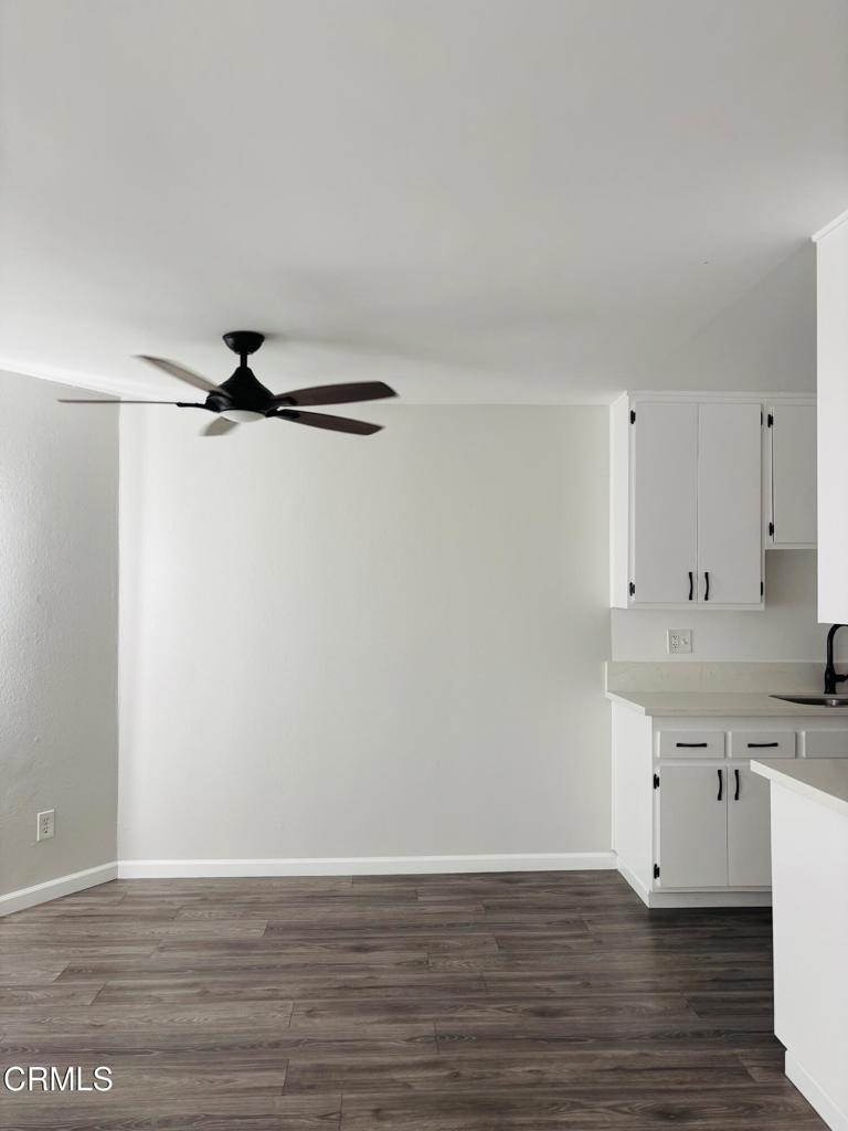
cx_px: 424
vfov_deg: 67.3
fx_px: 849
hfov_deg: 53.1
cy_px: 566
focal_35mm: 26
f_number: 1.6
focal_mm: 5.96
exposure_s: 1/121
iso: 100
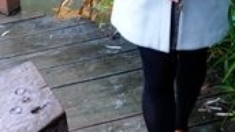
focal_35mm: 95
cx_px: 185
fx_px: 592
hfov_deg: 22.2
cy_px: -214
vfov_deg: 10.5
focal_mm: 9.13
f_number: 2.8
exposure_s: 1/30
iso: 250
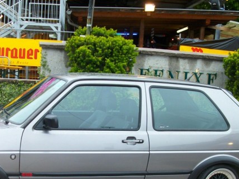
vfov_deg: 22.6
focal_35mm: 64
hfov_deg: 30.2
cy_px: 142
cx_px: 98
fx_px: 442
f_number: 2.9
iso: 80
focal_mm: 5.7
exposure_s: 1/128
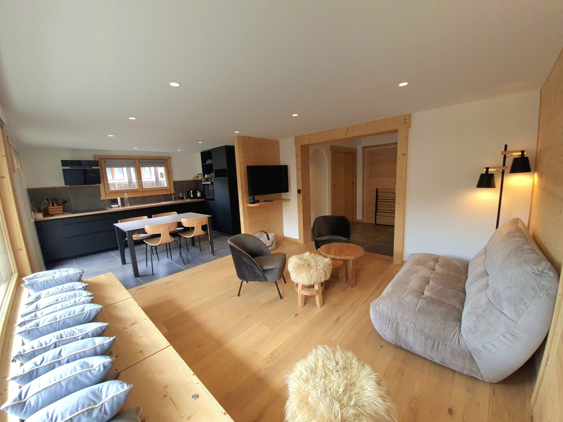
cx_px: 282
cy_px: 211
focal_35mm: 13
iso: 64
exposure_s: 1/100
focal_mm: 1.74
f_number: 2.2
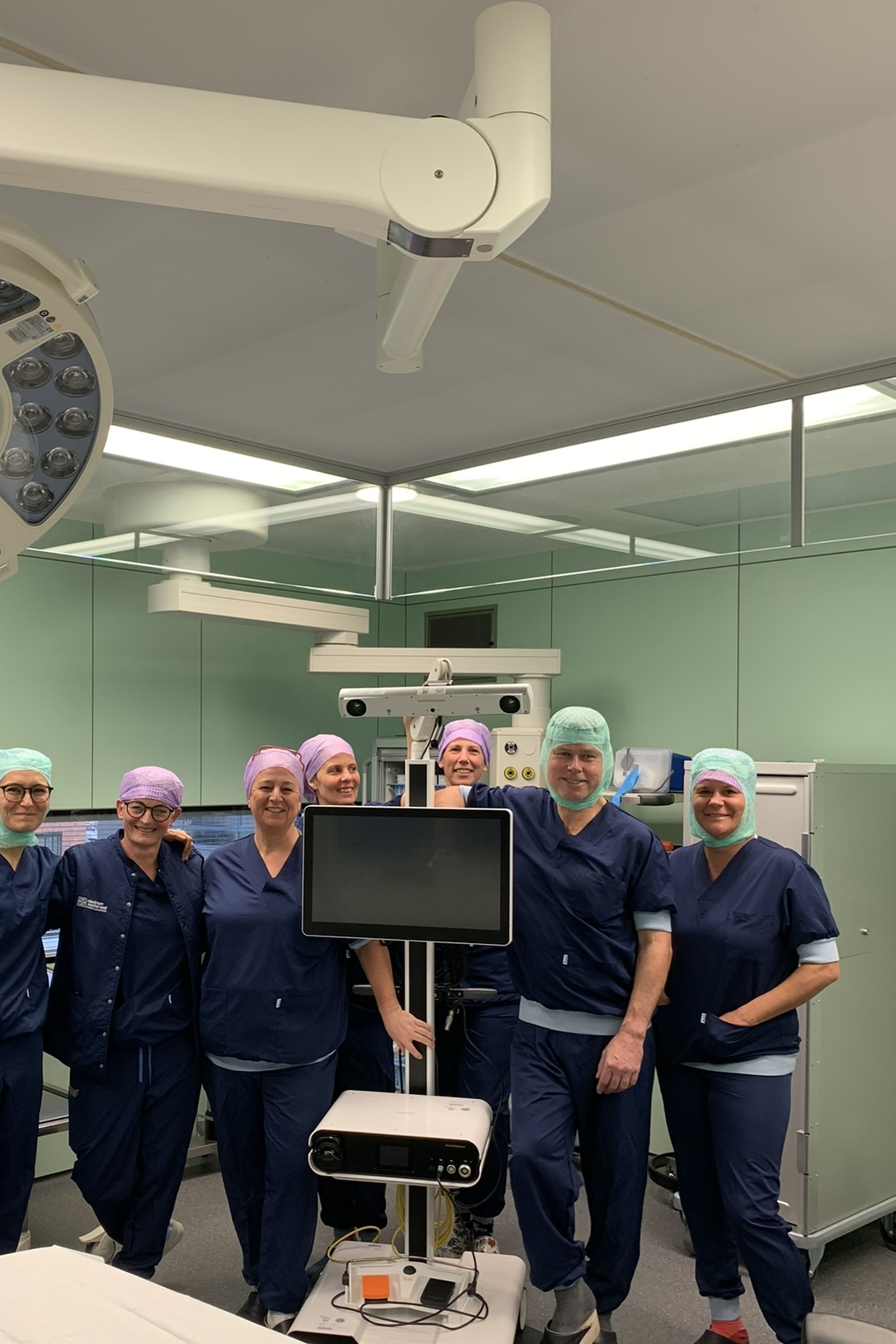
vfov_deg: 55.6
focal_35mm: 34
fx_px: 1269
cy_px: 767
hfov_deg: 38.6
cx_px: 319
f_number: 1.8
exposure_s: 1/100
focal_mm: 4.25
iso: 64
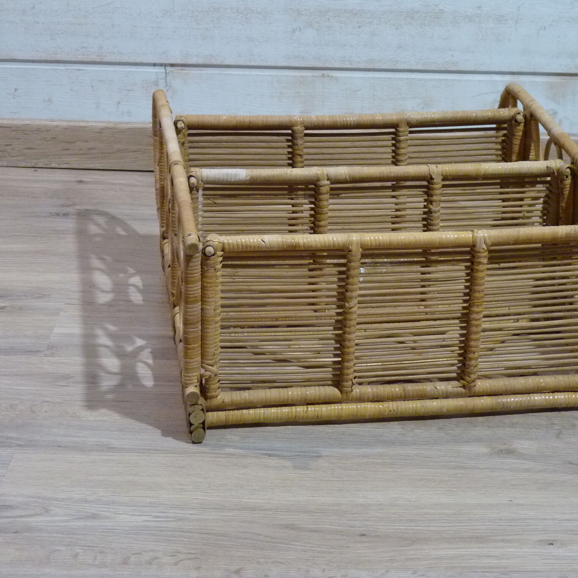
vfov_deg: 19.5
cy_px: 288
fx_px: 1681
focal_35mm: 89
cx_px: 358
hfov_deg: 19.5
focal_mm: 13.3
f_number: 3.4
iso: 400
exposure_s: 1/13
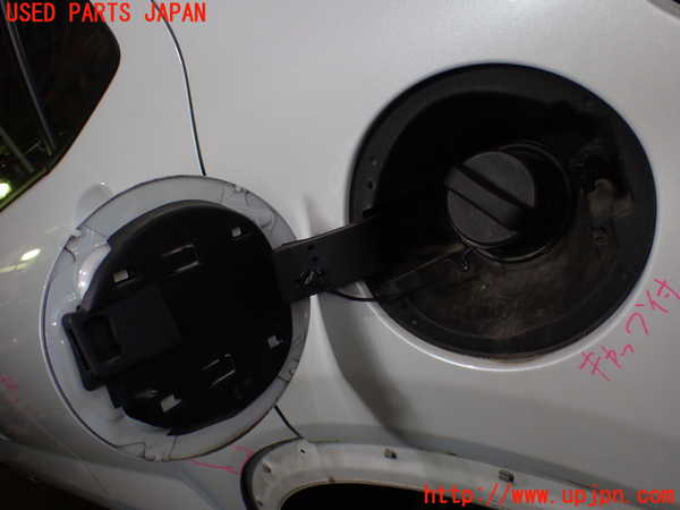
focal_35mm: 30
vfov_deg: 46.8
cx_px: 340
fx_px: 589
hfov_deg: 60.0
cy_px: 255
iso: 160
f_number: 2.3
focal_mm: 5.4
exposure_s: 1/125
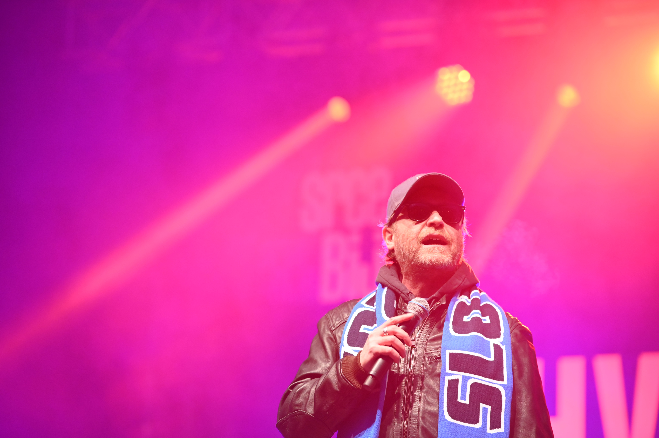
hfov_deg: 14.2
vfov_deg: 9.4
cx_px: 330
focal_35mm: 145
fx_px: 2652
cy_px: 219
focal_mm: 145
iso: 2000
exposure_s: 1/125
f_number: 3.2
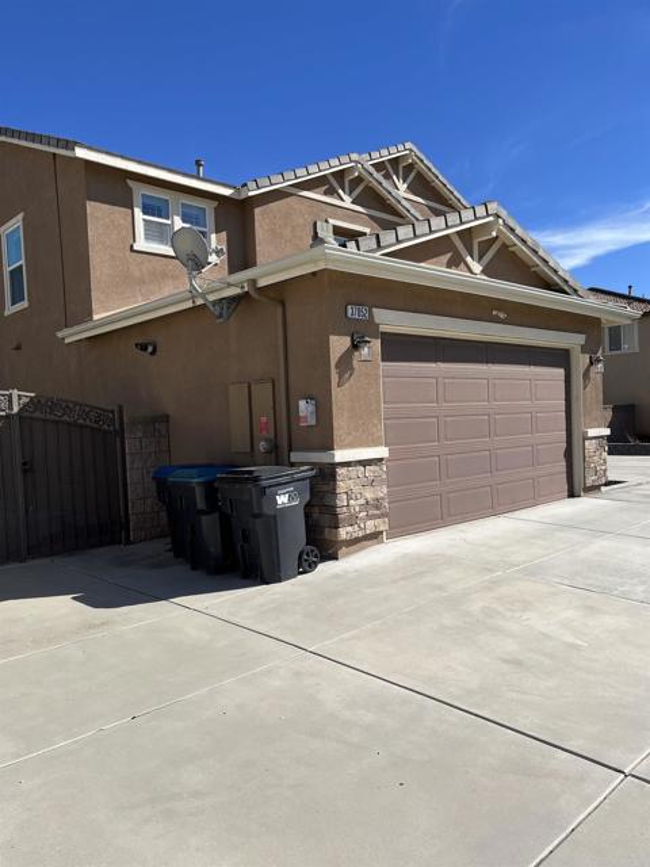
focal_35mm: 26
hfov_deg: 53.1
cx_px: 325
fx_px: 651
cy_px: 434
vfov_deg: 67.3
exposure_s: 1/4484
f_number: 1.6
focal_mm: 5.1
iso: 50
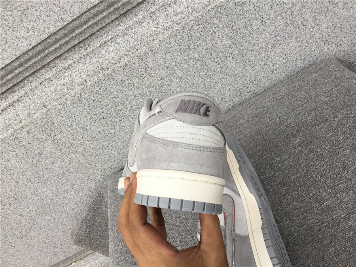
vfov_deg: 45.4
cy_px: 134
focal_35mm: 31
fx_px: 319
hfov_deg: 58.4
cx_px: 178
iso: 25
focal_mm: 3.3
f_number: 2.4
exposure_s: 1/50
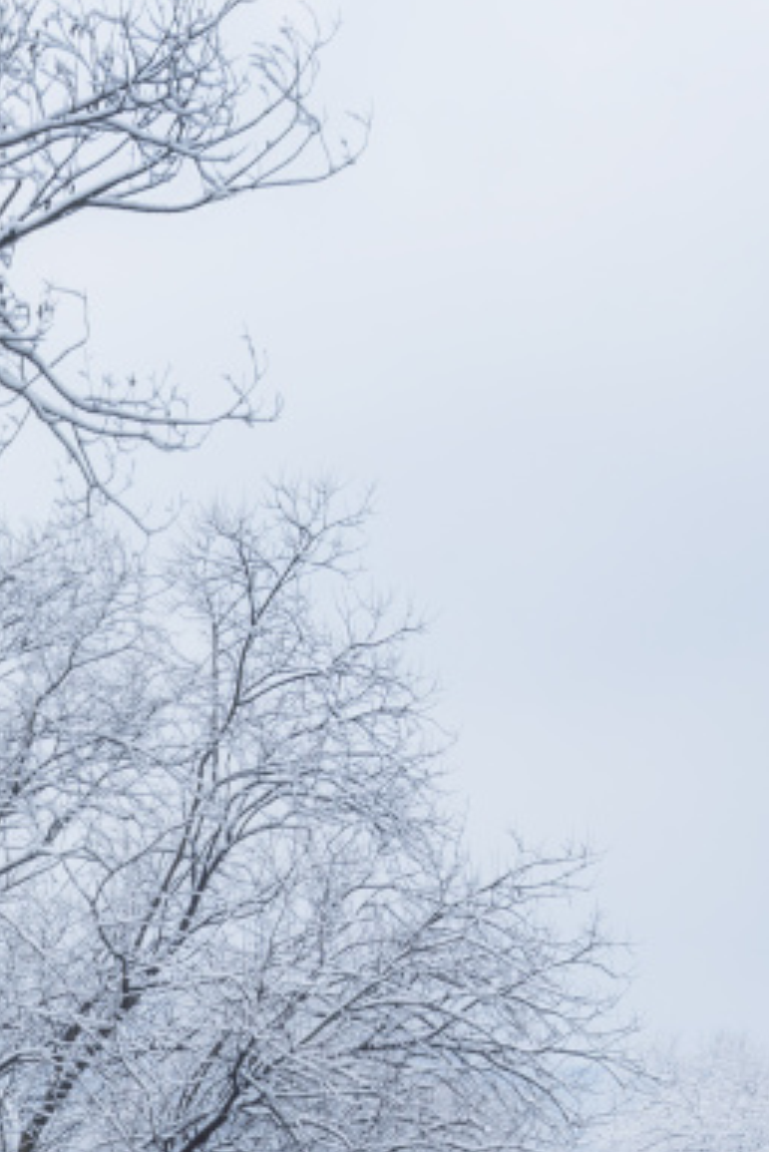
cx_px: -206
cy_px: 1604
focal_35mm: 109
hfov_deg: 12.2
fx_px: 3489
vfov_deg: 17.3
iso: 100
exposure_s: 1/30
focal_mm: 35
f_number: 16
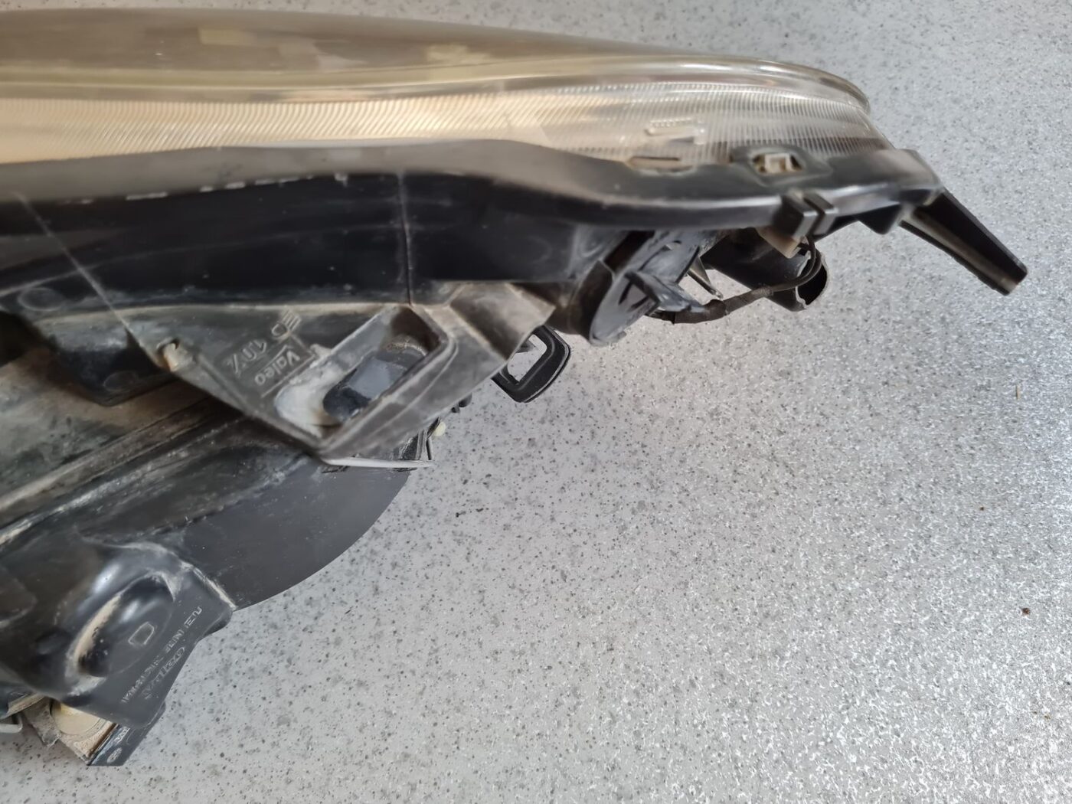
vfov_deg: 53.1
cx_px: 536
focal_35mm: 26
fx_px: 805
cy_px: 402
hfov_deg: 67.3
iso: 160
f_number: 1.8
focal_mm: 5.4
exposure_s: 1/100
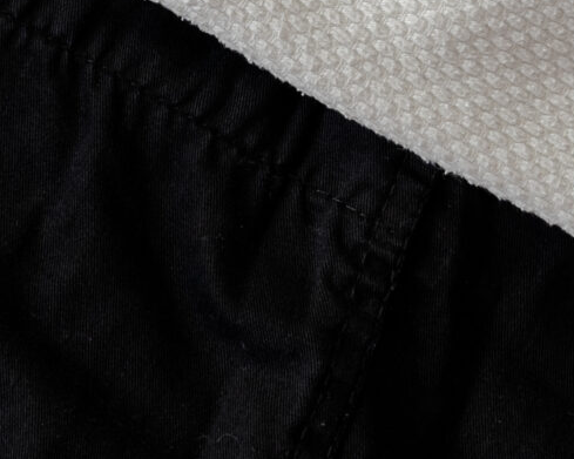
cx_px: -573
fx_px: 4926
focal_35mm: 290
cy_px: -508
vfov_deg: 5.2
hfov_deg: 6.5
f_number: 9
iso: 250
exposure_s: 1/13
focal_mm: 59
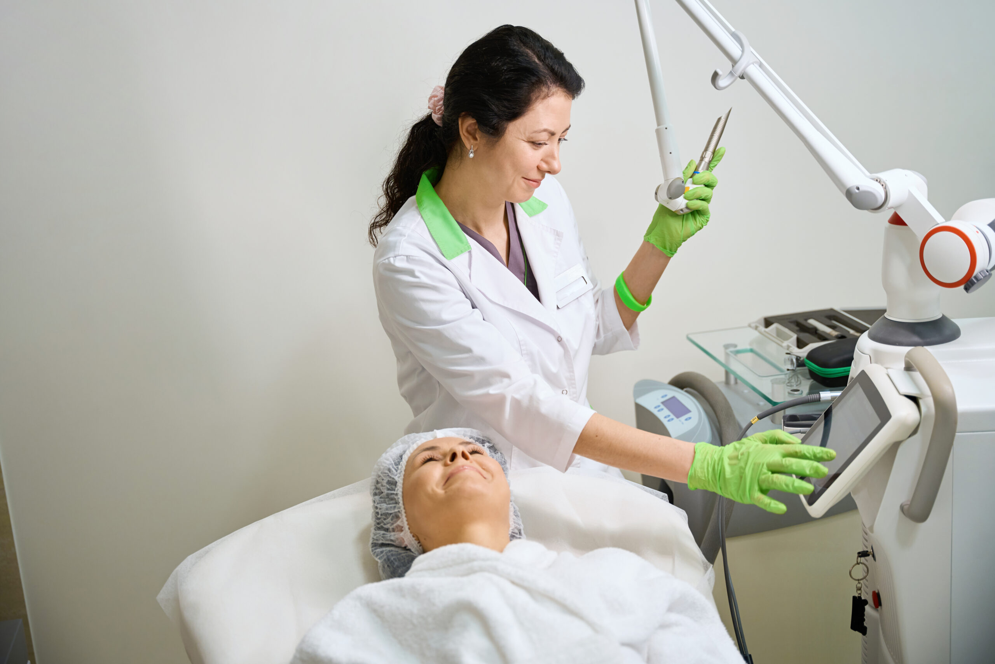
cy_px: 332
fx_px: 1357
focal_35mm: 49
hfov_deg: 40.3
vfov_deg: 27.5
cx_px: 498
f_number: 2.8
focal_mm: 49.1
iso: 800
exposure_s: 1/250
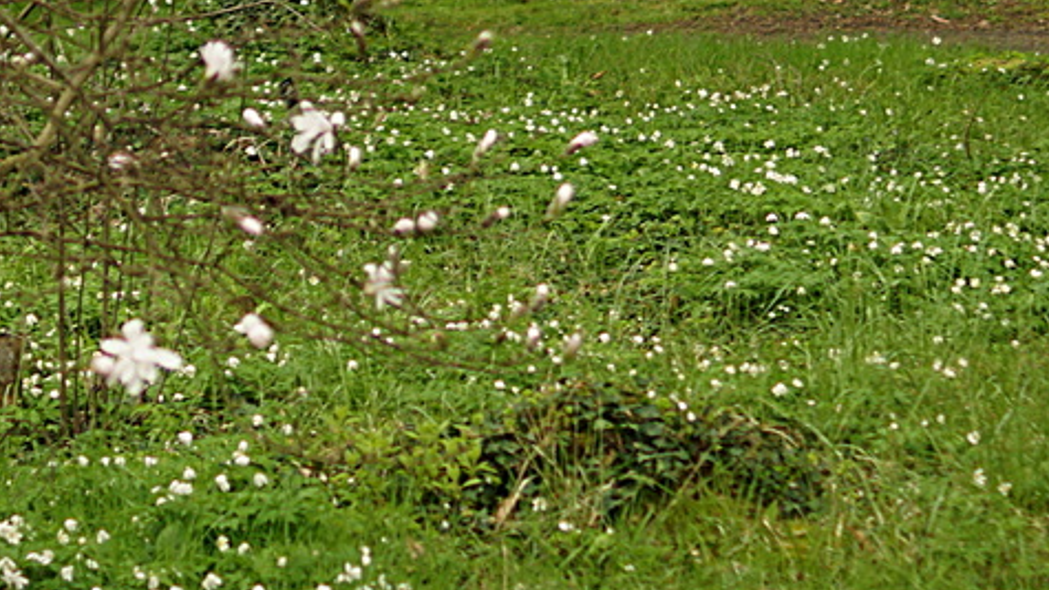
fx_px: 4829
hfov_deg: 12.4
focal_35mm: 174
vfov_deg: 6.9
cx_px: 307
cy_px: -80
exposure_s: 1/100
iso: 100
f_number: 1.8
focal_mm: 35
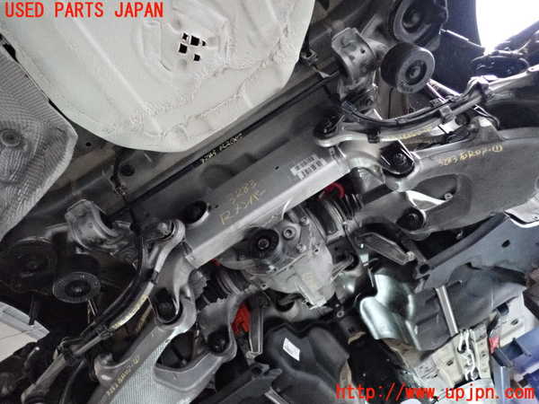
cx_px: 270
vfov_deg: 54.9
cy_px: 202
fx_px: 389
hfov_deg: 69.4
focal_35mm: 25
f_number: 2
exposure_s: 1/125
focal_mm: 4.5
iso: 3200
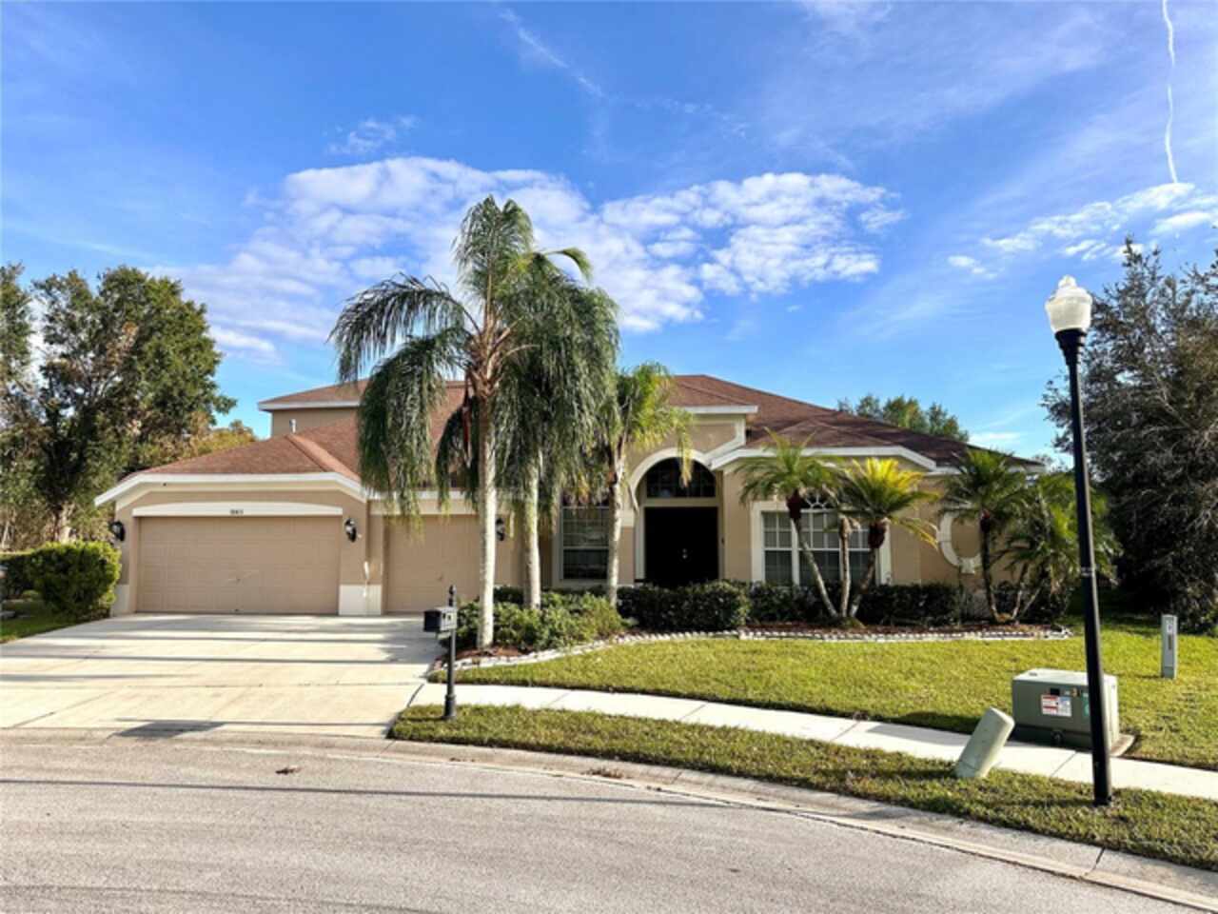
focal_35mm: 24
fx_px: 844
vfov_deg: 56.8
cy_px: 457
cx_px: 609
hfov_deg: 71.6
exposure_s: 1/2882
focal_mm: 6.86
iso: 80
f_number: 1.78
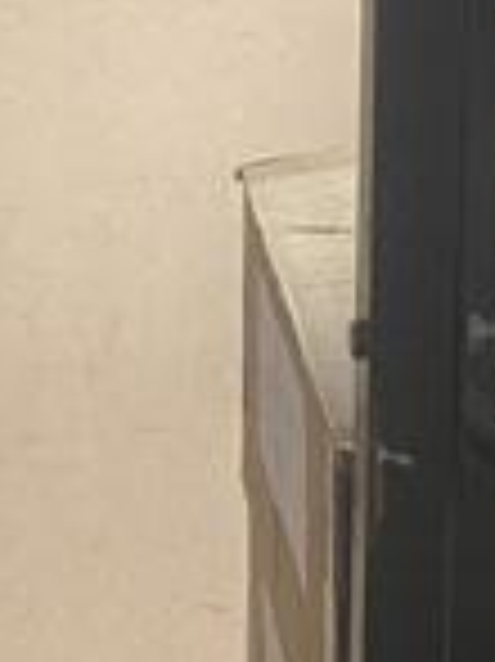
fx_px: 3456
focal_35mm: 181
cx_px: 279
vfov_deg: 10.2
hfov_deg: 8.2
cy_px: -617
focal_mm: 4.25
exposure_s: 1/62
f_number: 1.8
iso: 125
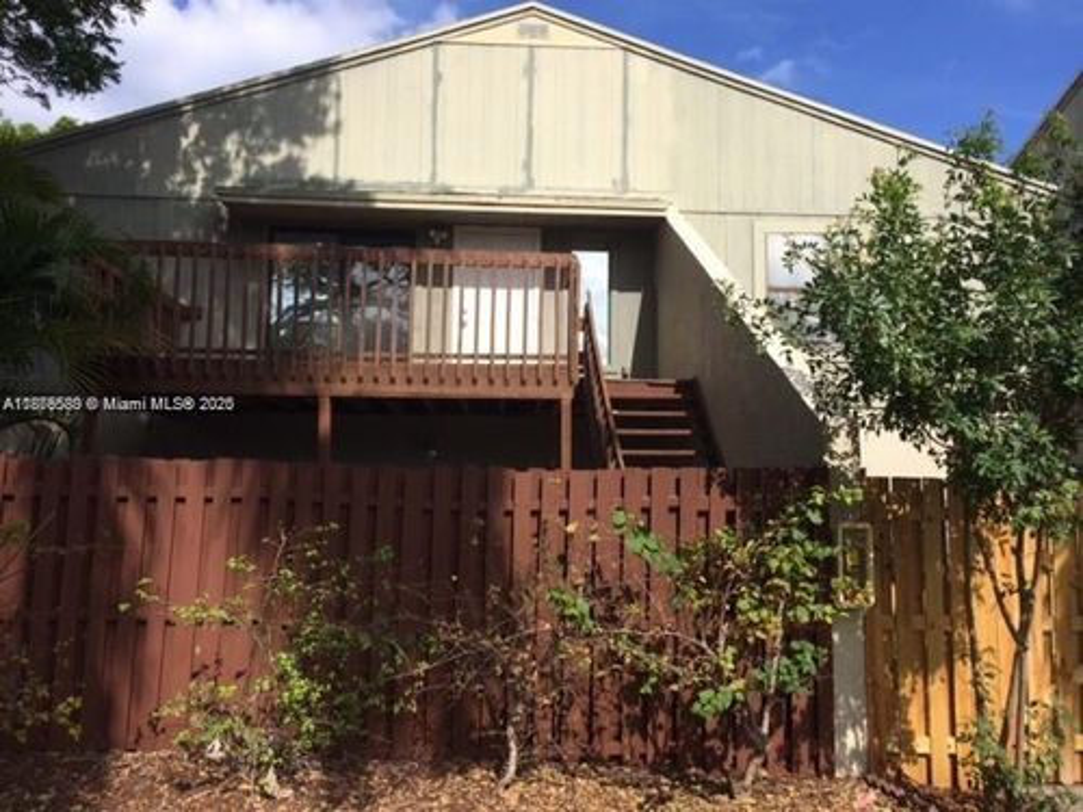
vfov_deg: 48.2
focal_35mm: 29
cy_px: 406
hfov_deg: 61.7
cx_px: 542
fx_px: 907
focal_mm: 4.15
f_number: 2.2
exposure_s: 1/2283
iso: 32
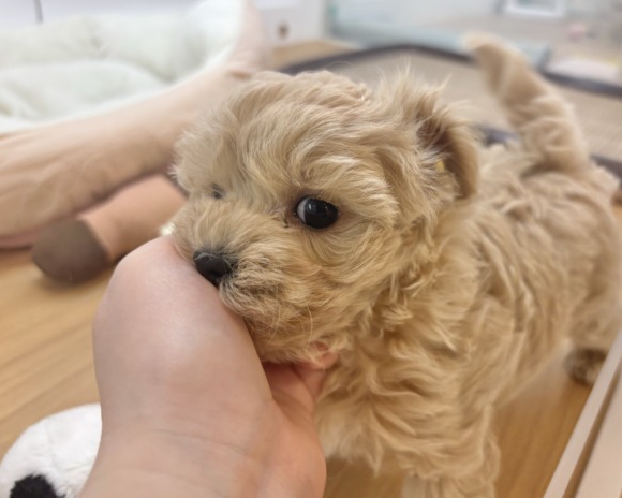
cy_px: 252
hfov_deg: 62.1
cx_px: 342
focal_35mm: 28
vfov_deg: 51.5
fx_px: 515
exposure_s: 1/100
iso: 80
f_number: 1.6
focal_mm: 5.96
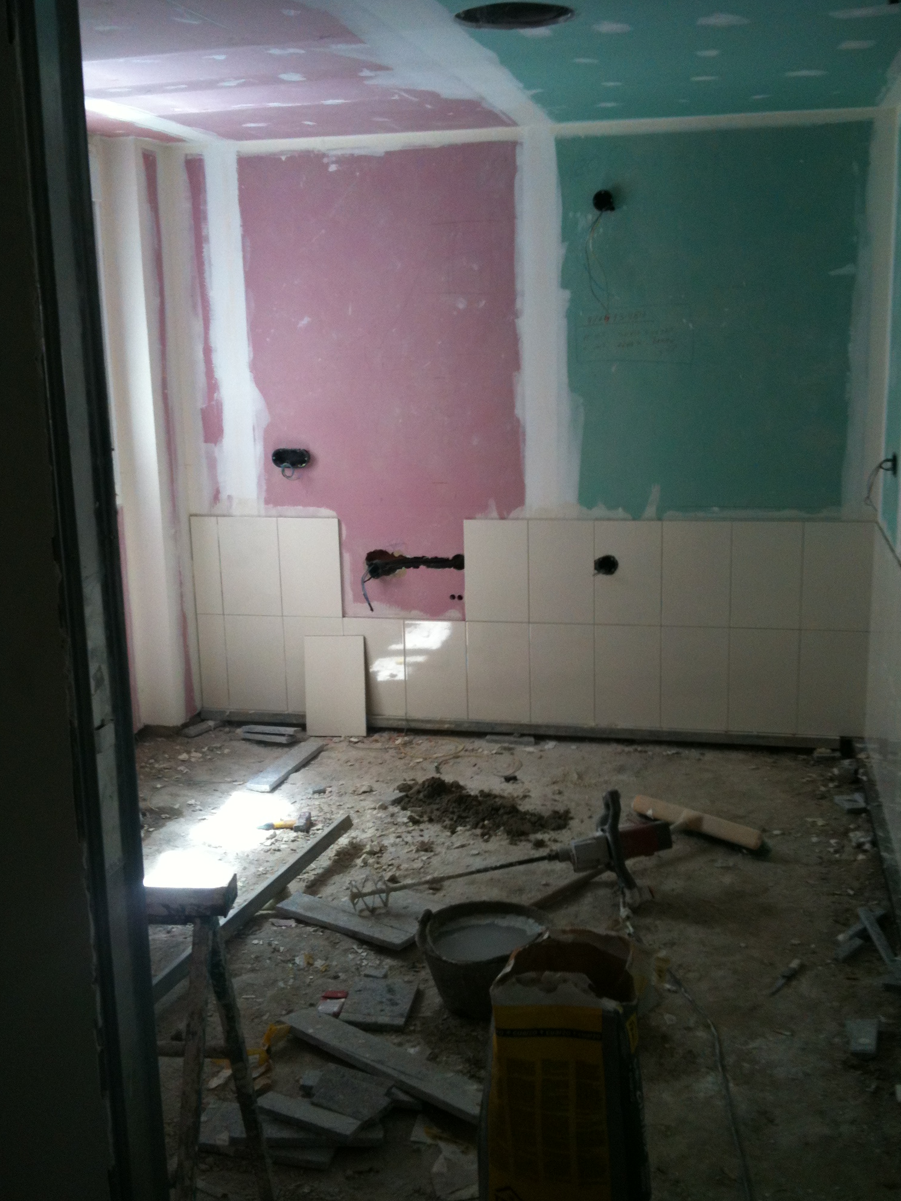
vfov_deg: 51.4
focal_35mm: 36
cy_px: 594
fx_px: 1249
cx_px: 450
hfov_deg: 39.7
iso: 80
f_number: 2.8
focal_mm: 3.85
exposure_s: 1/30
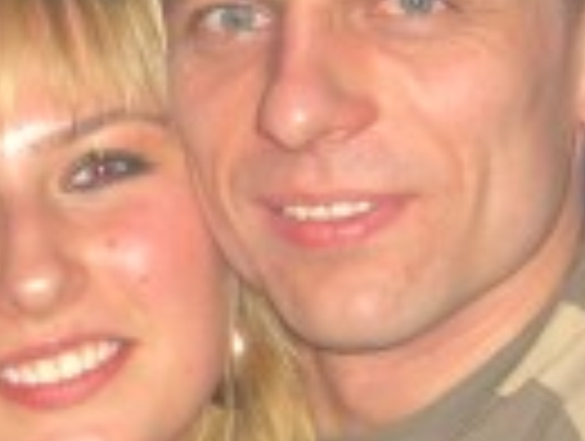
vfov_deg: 8.5
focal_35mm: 175
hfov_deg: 11.2
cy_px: 414
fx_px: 2963
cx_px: 72
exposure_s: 1/60
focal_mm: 7.9
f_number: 2.8
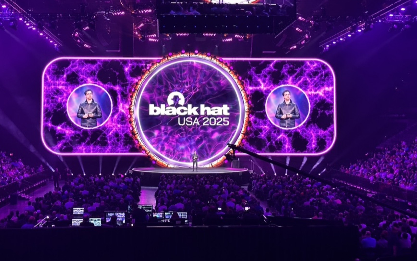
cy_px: 78
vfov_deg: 21.5
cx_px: 188
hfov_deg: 34.0
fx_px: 682
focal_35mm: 60
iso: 250
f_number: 1.78
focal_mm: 6.86
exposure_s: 1/50
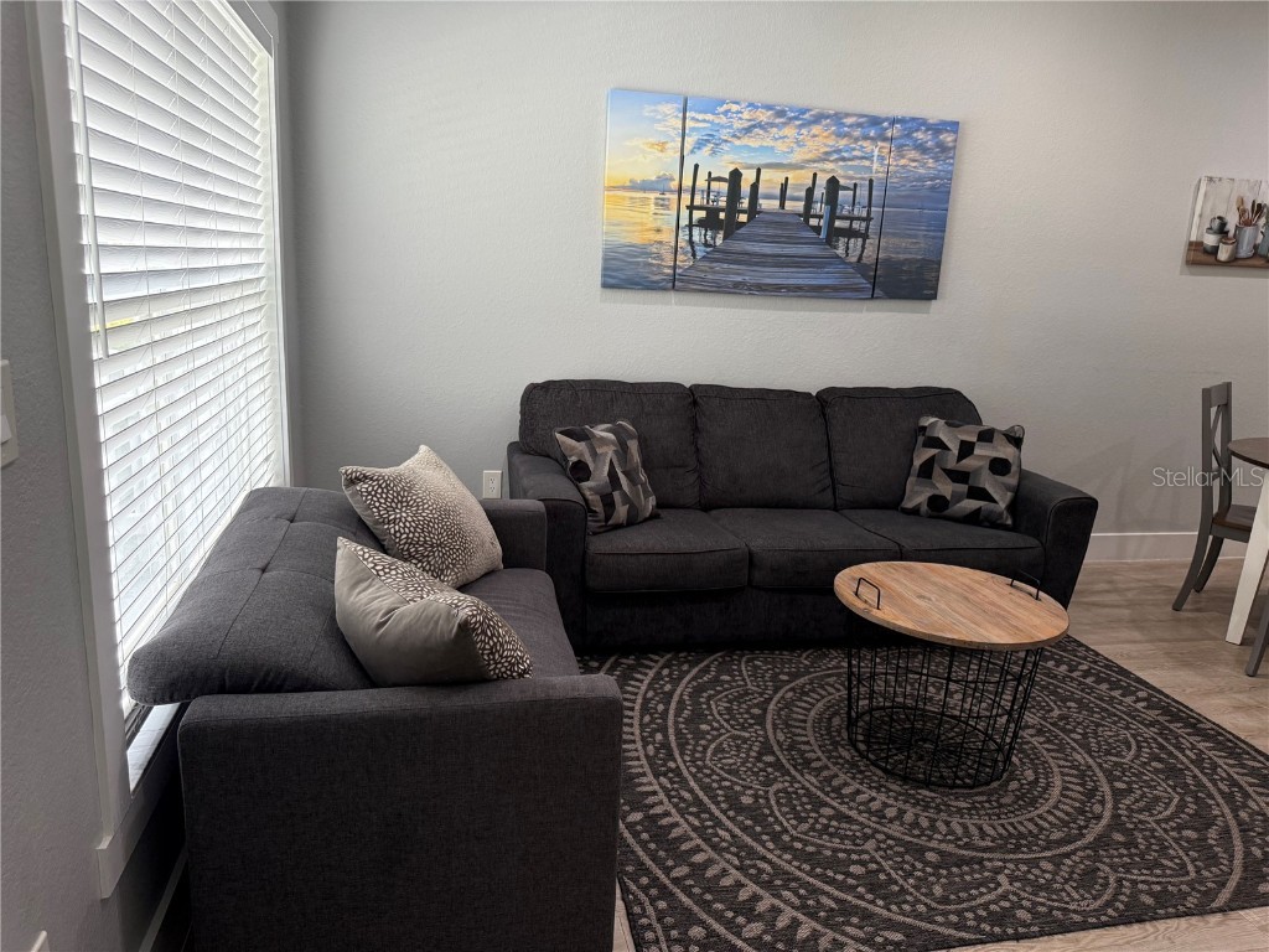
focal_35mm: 24
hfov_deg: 71.6
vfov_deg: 56.8
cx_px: 634
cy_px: 476
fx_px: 880
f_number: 1.78
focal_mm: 6.76
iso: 200
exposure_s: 1/120
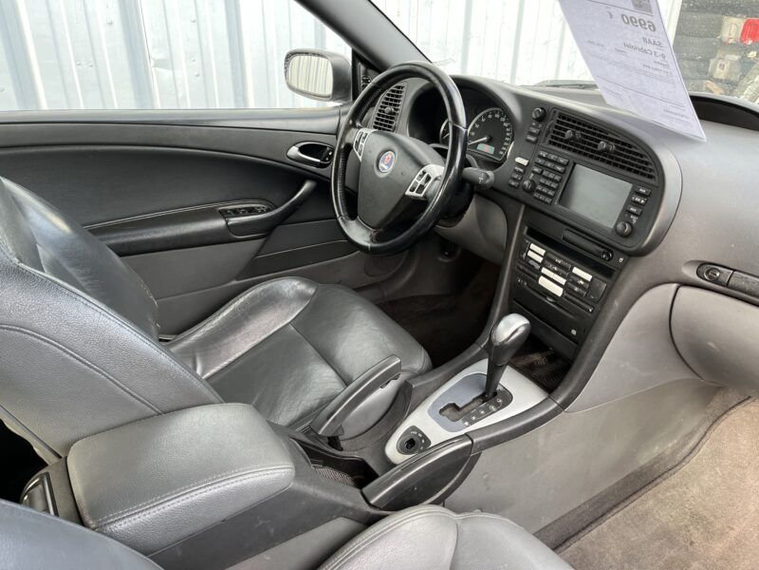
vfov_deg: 53.1
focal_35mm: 26
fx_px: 570
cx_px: 380
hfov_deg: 67.3
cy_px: 285
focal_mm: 5.1
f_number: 1.6
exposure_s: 1/121
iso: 100
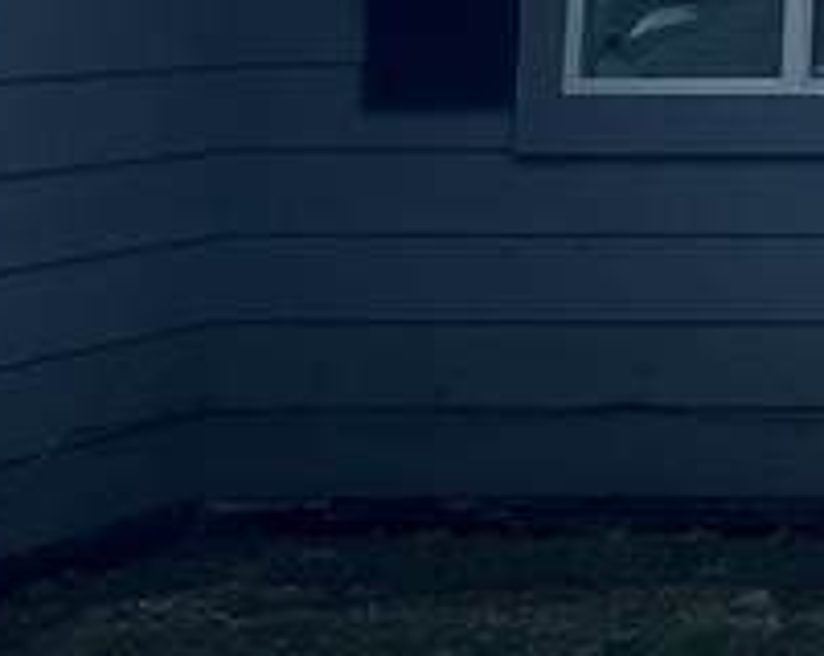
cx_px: 1714
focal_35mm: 162
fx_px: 3943
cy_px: -918
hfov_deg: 10.8
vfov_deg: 8.7
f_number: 1.6
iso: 50
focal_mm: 5.1
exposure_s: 1/3745
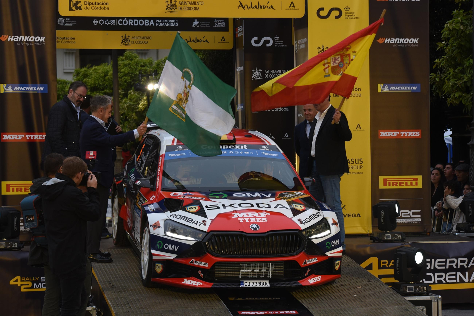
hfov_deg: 18.3
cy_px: 158
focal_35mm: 112
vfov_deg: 12.2
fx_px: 1475
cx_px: 237
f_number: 4.5
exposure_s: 1/250
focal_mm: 112
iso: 720
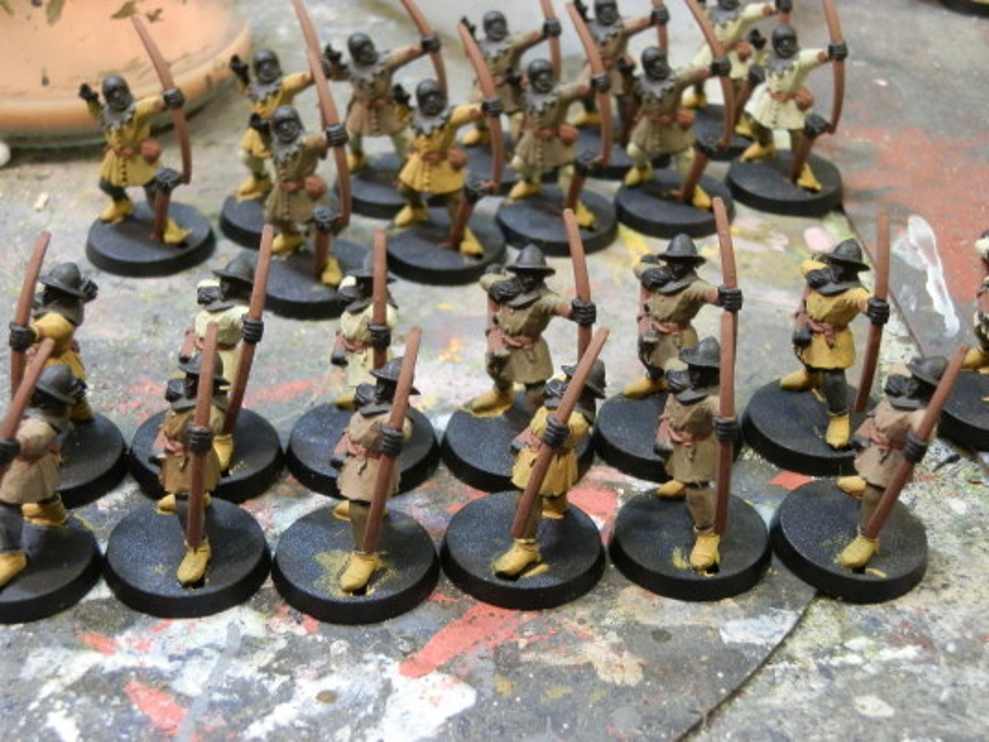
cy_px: 371
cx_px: 494
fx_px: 1743
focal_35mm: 61
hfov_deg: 31.7
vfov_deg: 24.0
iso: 200
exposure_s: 1/8
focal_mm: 10.99
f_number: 3.7
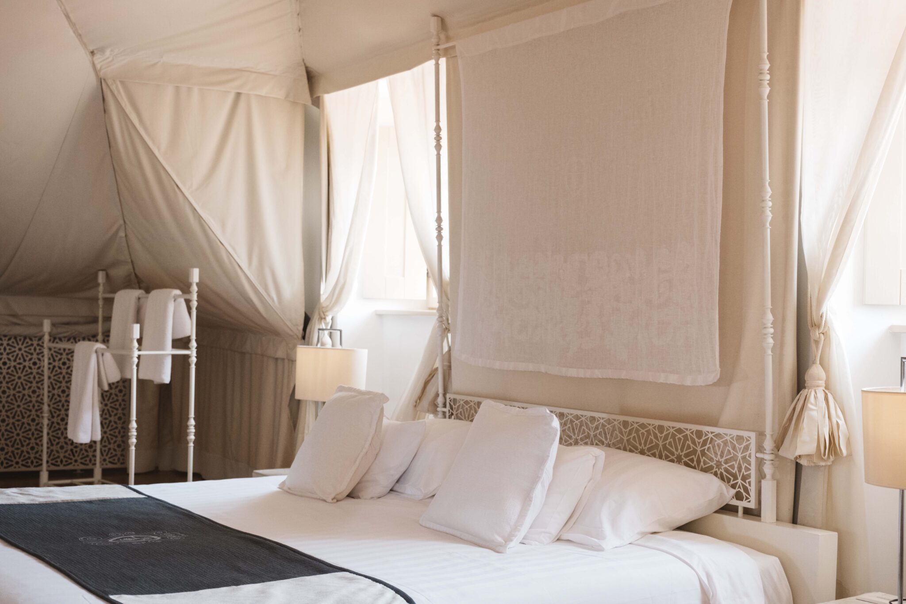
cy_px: 302
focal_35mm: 48
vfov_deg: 28.1
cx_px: 453
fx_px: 1208
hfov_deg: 41.1
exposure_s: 1/125
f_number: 3.6
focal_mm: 32.1
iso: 1600
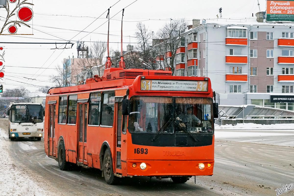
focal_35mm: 68
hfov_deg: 29.9
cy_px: 98
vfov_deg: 20.2
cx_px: 147
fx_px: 551
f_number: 7.1
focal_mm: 45
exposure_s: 1/500
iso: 800
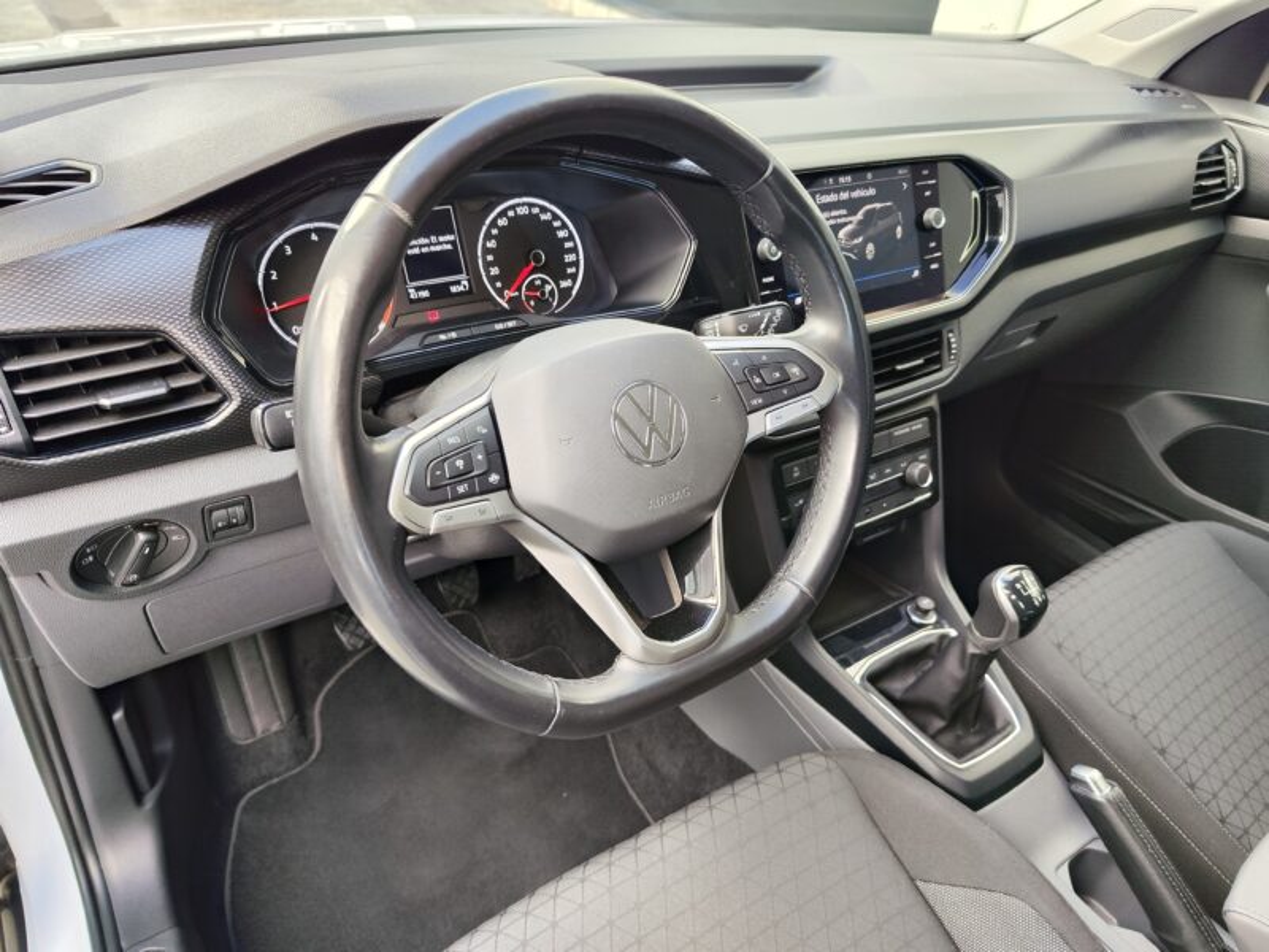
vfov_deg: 58.9
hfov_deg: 73.9
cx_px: 634
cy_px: 476
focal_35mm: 23
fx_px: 843
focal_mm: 7.01
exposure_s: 1/100
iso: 120
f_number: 1.69
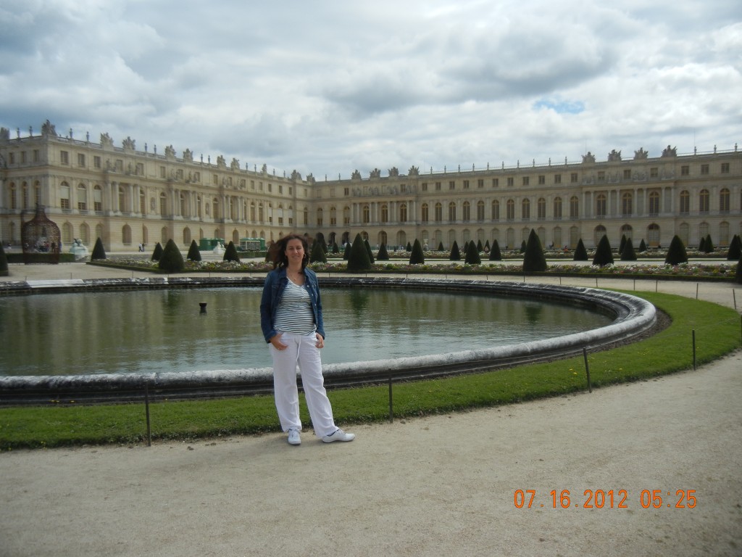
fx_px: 643
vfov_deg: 46.8
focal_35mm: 30
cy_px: 278
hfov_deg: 60.0
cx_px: 371
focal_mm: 5.4
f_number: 7
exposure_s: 1/610
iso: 160
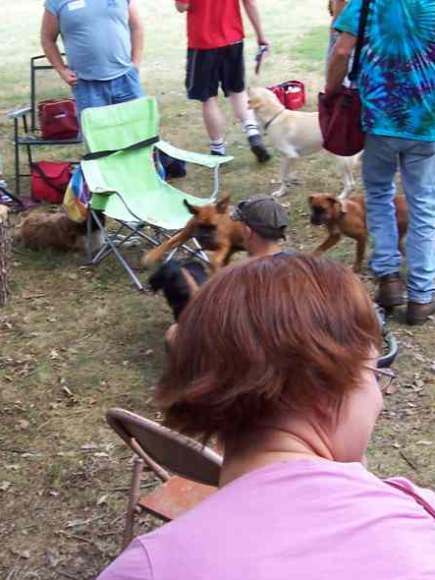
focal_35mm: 59
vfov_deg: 32.5
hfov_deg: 24.8
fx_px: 988
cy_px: 204
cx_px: 187
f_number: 2.7
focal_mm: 5.6
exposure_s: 1/60
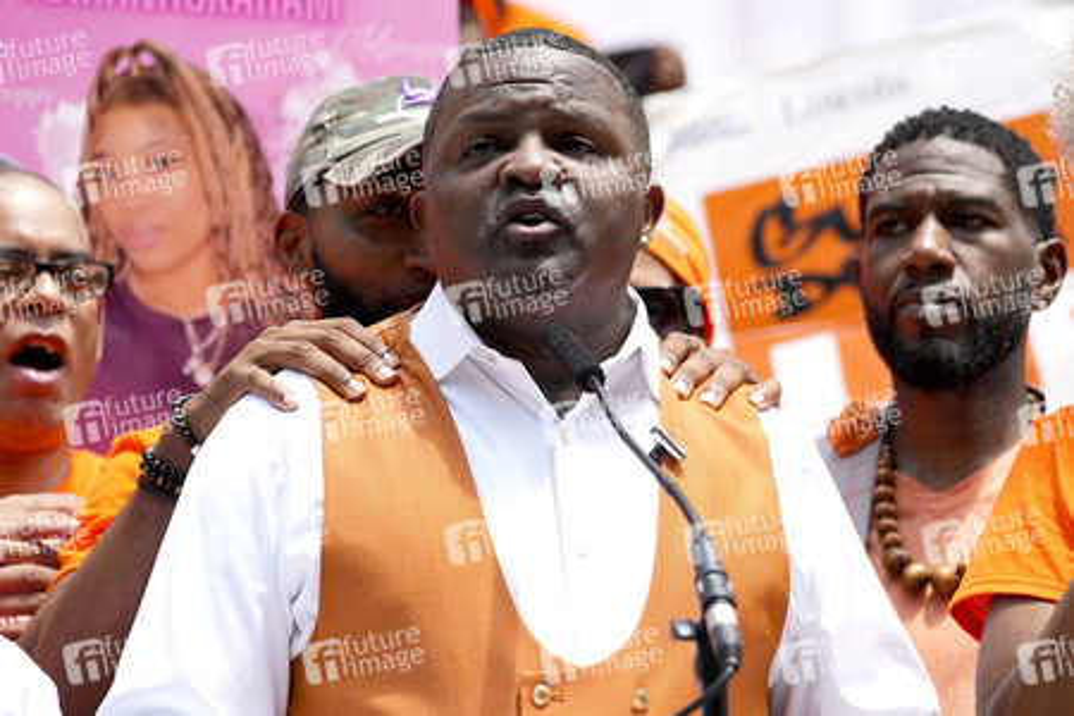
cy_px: 358
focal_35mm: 152
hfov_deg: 13.5
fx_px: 4534
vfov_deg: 9.0
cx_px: 537
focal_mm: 152
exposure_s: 1/640
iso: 200
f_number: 5.6
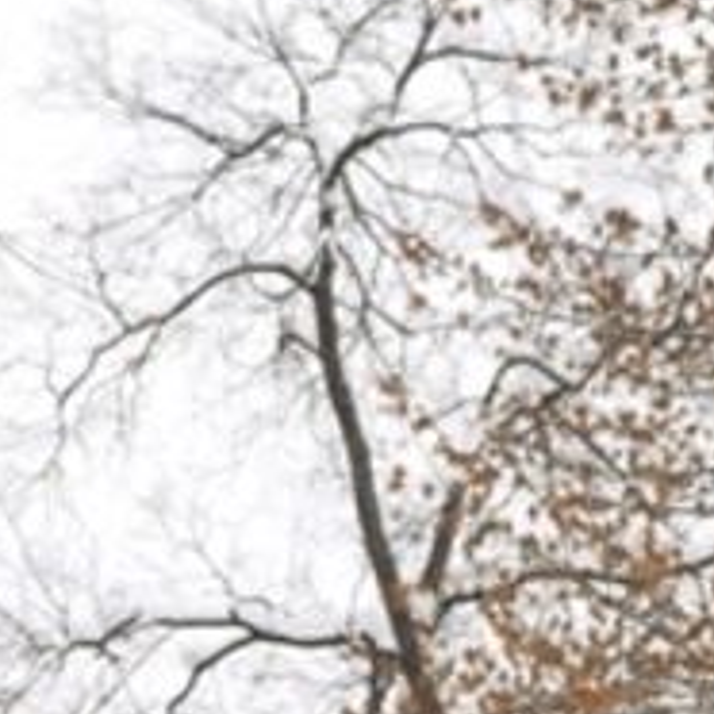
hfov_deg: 5.8
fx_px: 7020
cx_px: 223
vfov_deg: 5.8
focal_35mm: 301
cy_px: 466
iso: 320
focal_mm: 55
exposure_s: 1/500
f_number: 8
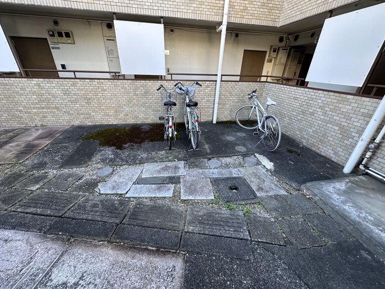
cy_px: 144
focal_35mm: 14
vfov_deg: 85.7
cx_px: 192
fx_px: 156
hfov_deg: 102.1
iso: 80
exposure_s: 1/99
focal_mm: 2.22
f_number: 2.2
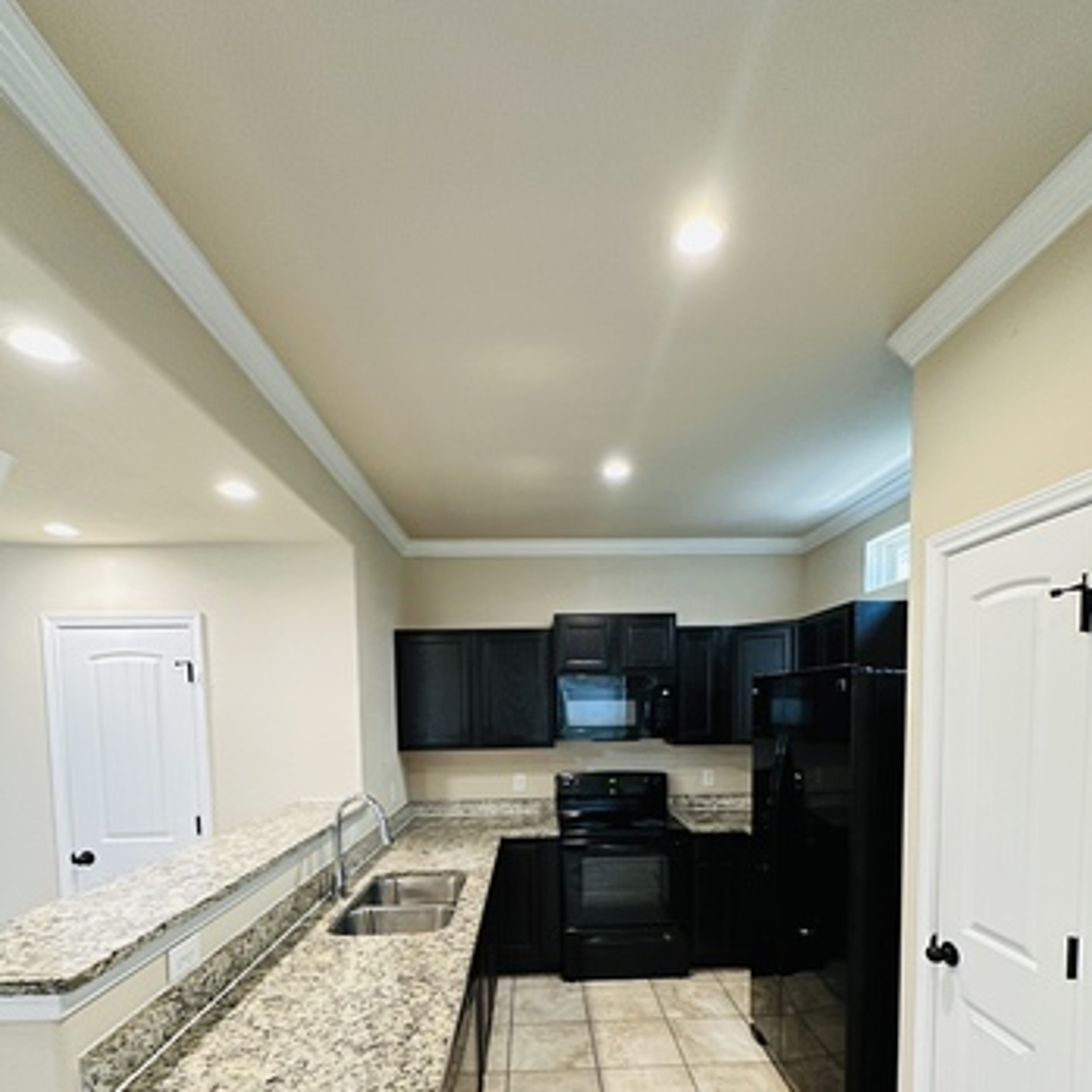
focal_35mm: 17
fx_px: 607
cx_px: 557
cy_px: 742
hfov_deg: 84.0
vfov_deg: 80.7
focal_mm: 2.22
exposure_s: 1/60
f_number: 2.2
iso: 320
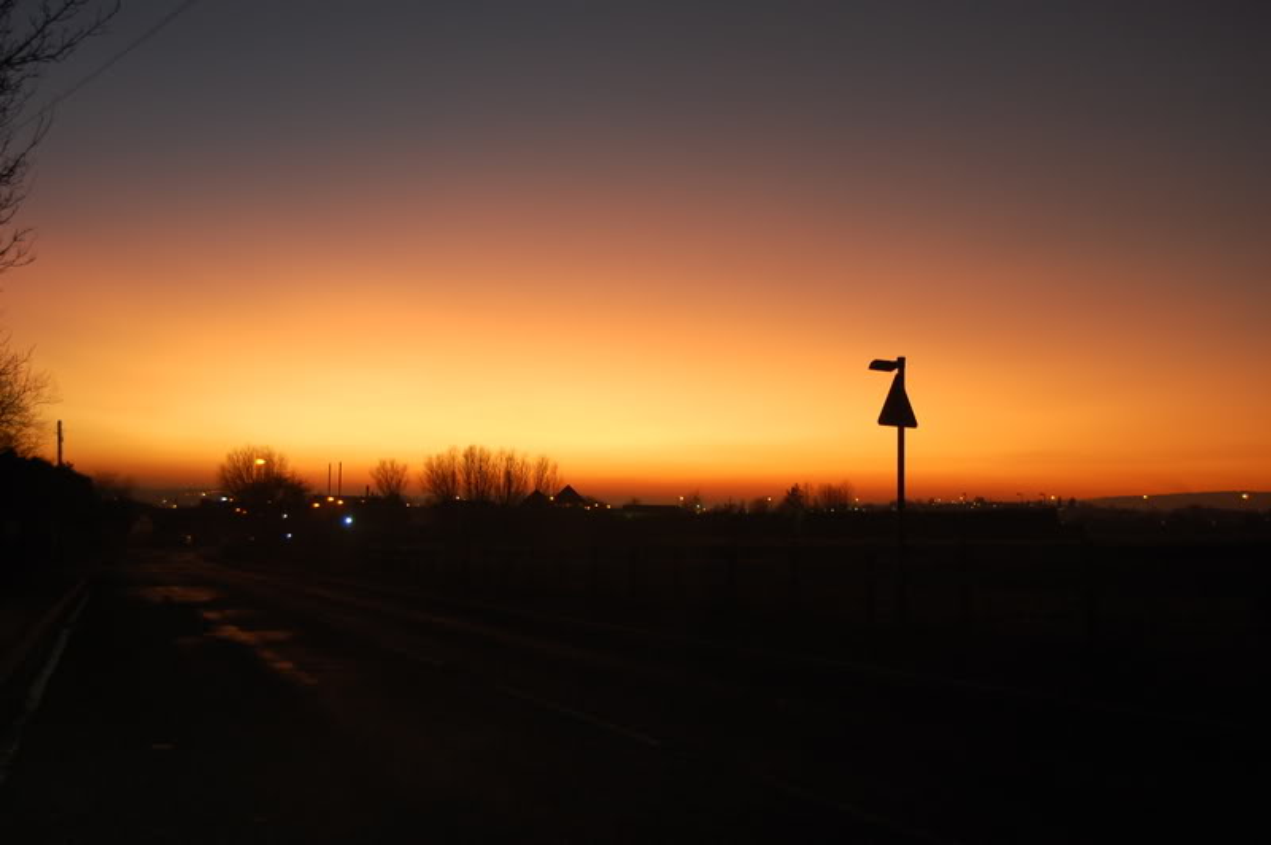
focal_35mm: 42
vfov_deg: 31.8
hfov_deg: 46.4
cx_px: 636
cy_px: 422
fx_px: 1482
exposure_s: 1/30
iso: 400
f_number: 4.2
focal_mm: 28
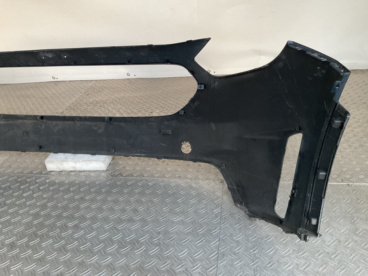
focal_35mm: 29
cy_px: 138
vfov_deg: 48.2
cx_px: 184
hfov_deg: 61.7
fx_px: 308
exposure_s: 1/50
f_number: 1.8
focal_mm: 3
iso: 125
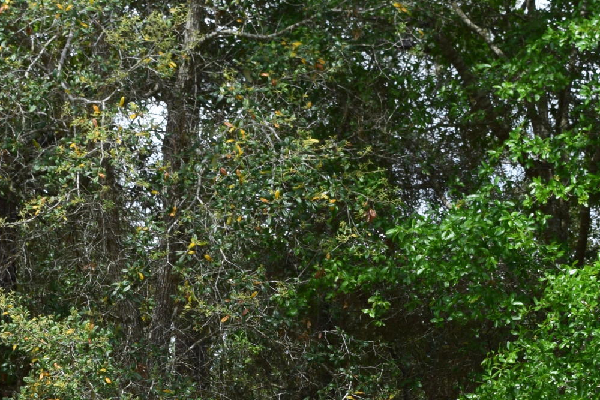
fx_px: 2550
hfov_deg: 13.4
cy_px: 515
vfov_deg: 8.8
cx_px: 411
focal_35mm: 153
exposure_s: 1/400
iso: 400
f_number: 11
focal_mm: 34
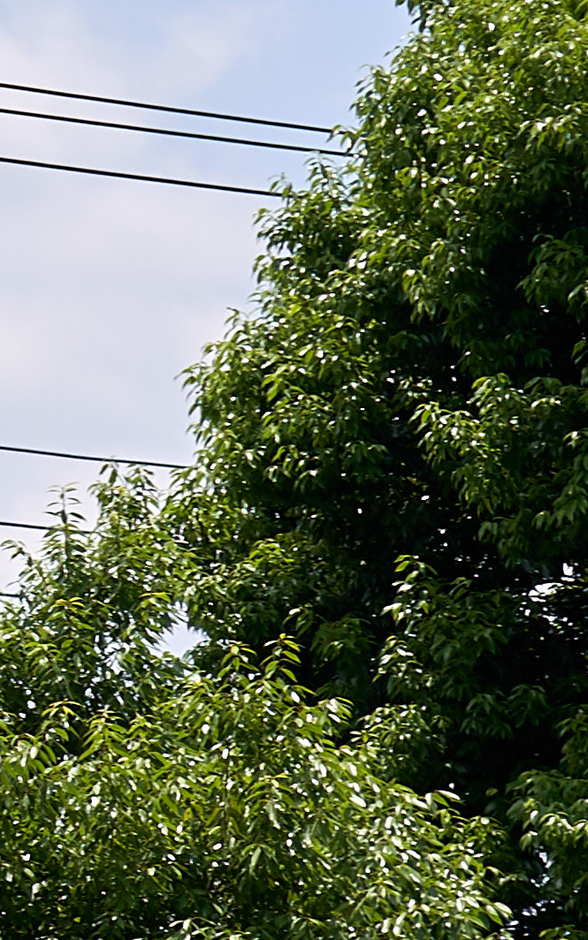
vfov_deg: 3.9
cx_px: -2363
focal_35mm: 533
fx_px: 13666
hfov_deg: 2.4
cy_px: 819
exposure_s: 1/320
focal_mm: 70
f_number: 8
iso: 100
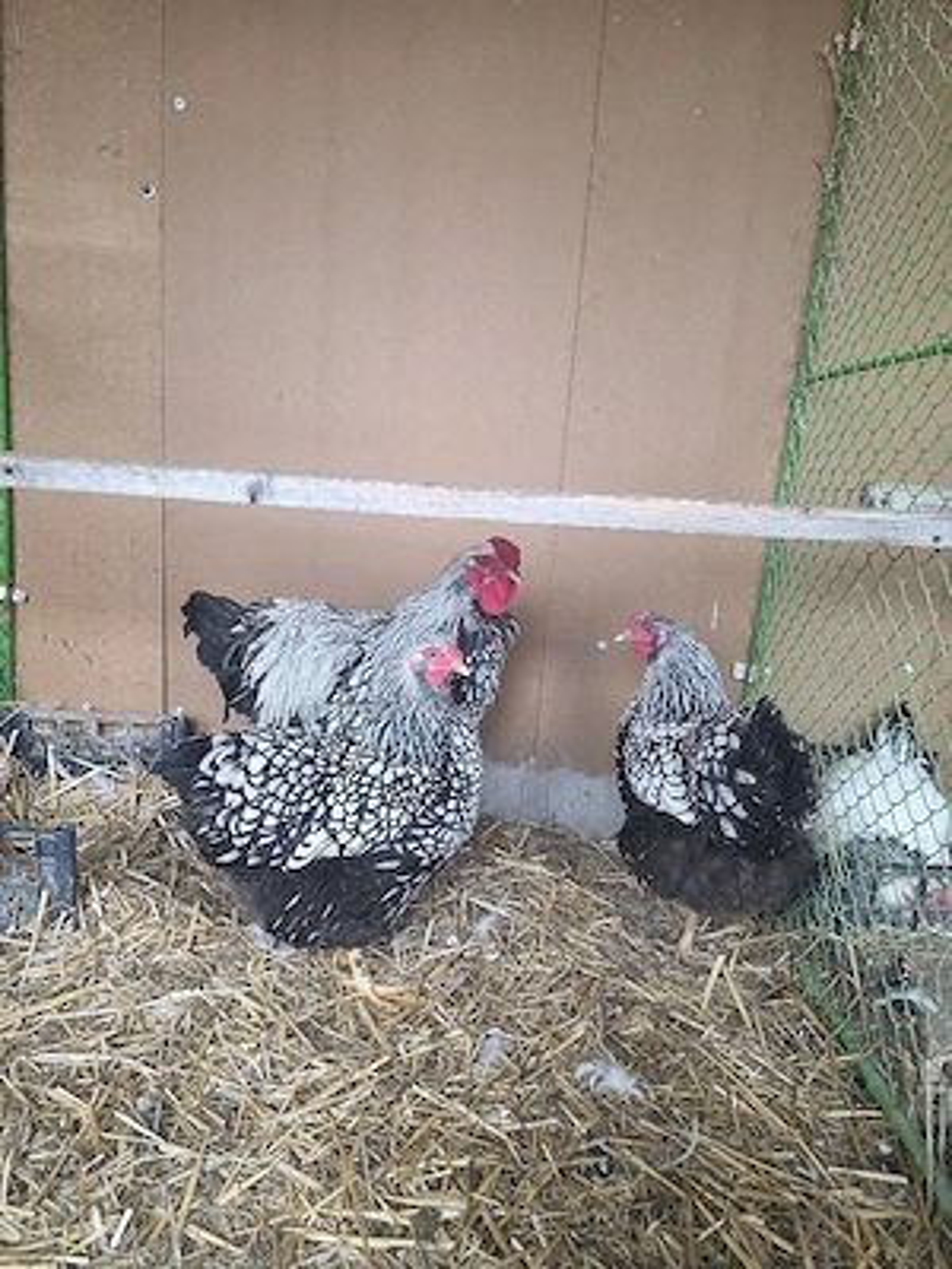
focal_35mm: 23
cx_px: 476
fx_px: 843
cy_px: 634
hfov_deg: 58.9
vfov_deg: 73.9
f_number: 1.7
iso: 250
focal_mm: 6.3
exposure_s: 1/182
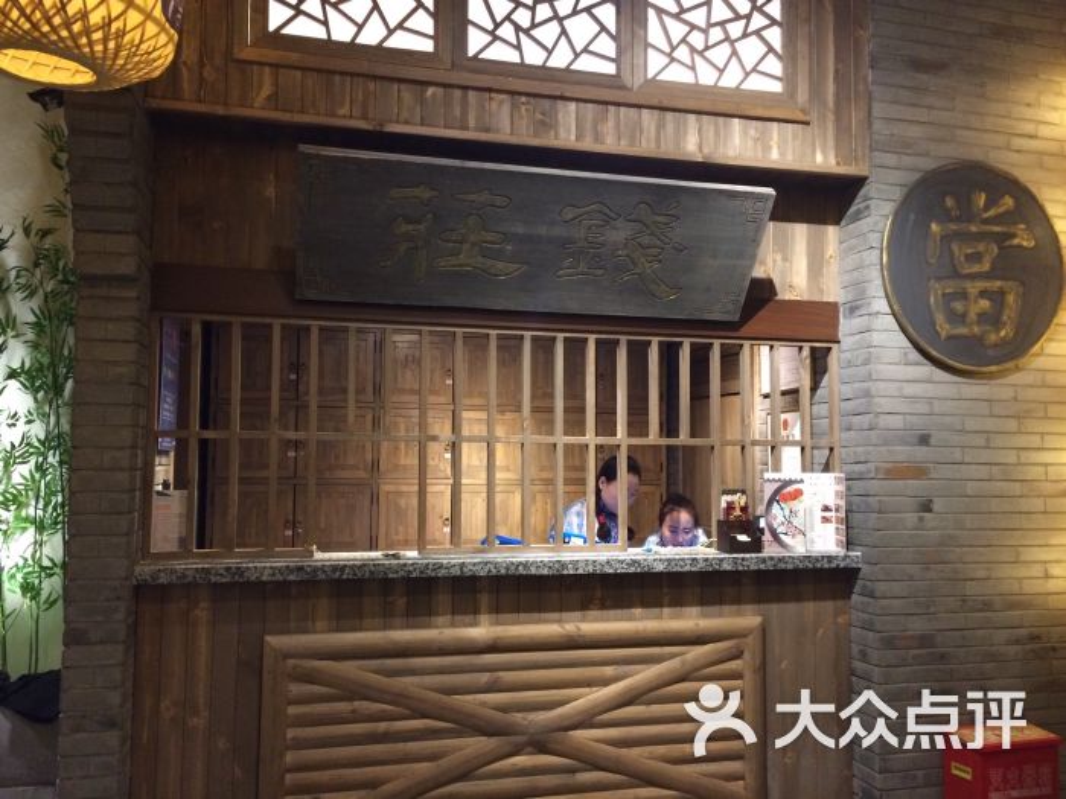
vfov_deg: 48.2
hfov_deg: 61.7
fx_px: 893
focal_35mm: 29
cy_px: 400
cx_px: 533
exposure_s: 1/33
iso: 320
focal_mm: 4.15
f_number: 2.2
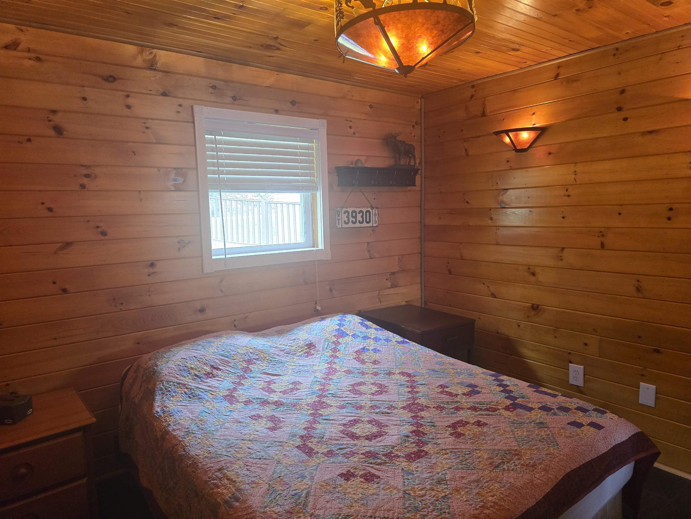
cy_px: 260
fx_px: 459
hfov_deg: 73.9
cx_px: 346
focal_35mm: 23
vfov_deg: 58.9
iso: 640
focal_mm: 6.3
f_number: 1.7
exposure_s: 1/120
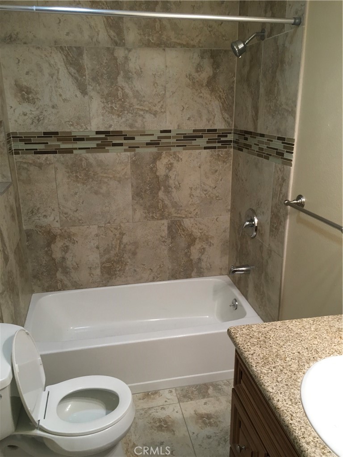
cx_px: 172
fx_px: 383
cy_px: 228
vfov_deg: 61.7
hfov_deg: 48.2
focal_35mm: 29
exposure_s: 1/30
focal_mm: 4.15
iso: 100
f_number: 2.2
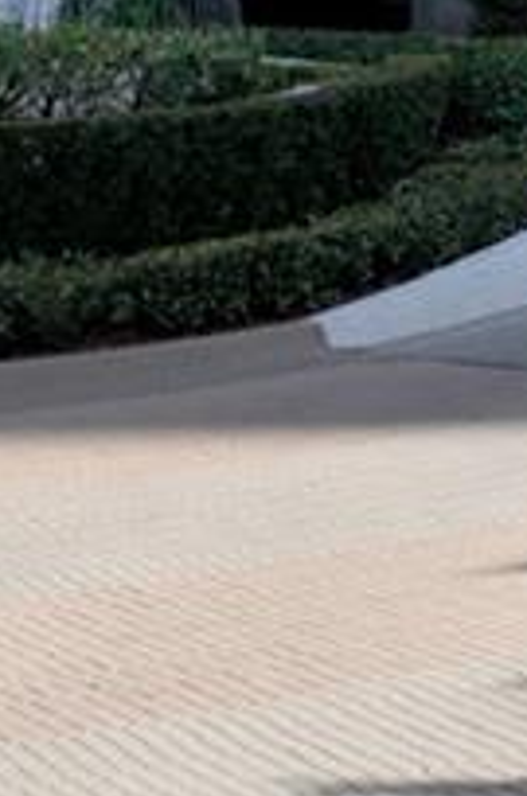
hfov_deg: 12.5
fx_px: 2339
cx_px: 642
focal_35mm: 106
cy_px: -1350
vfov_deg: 12.5
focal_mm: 12
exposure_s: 1/500
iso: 200
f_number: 8
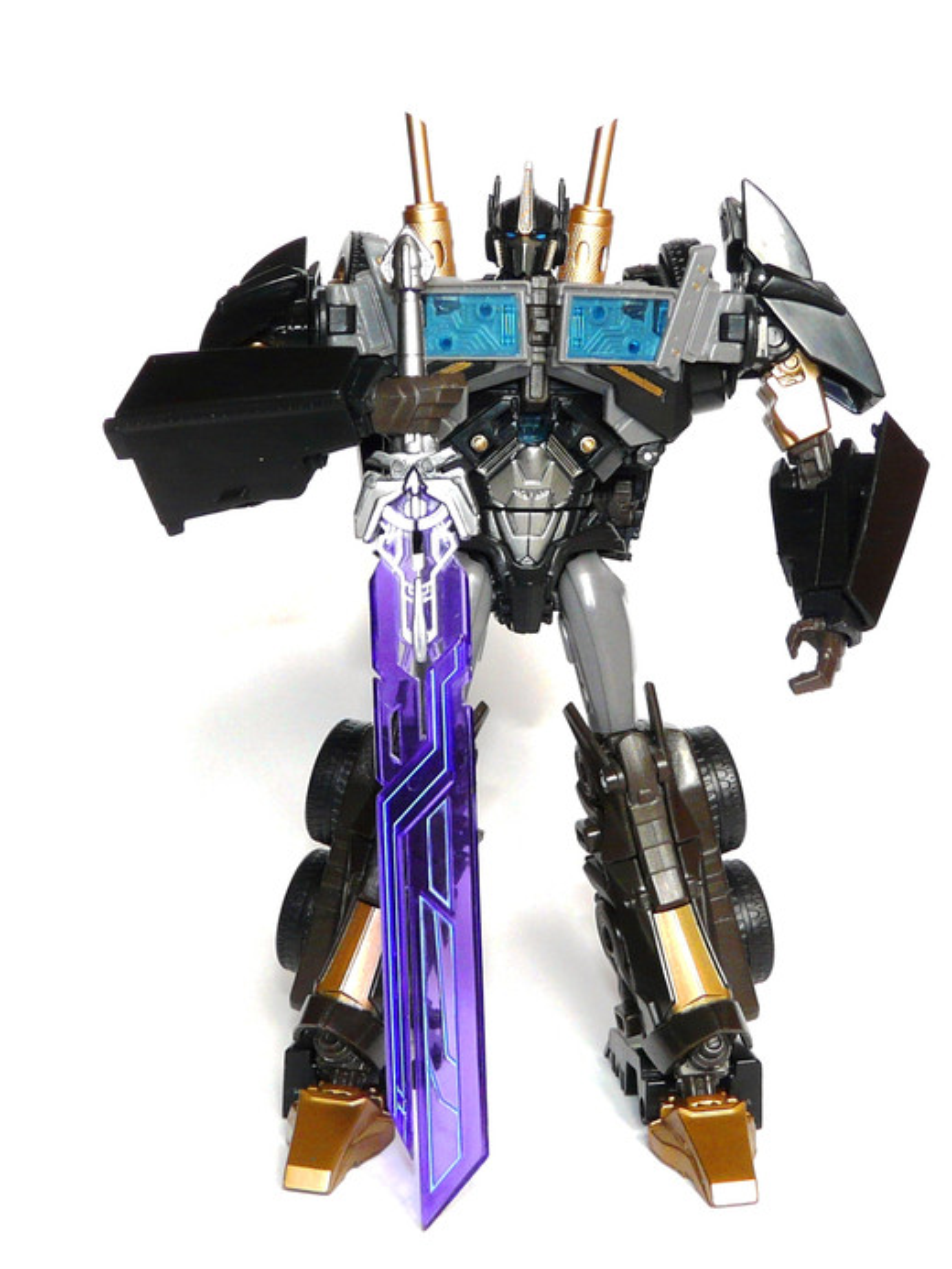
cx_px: 529
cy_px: 601
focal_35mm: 45
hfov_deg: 32.2
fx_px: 1650
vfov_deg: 42.1
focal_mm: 6.4
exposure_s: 1/125
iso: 100
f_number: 3.6
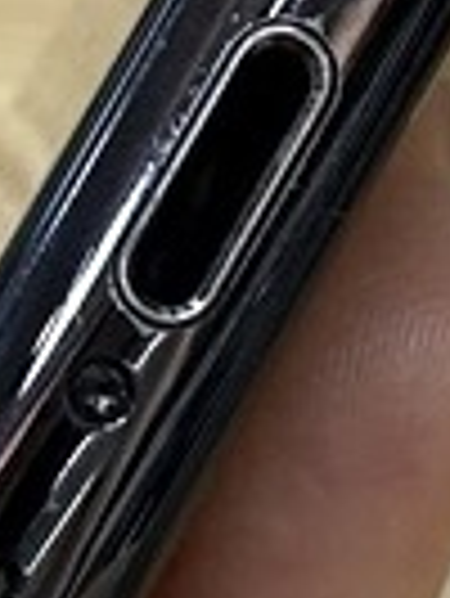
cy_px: 481
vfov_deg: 15.5
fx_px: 2180
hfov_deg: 11.8
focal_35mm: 126
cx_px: 245
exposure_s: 1/120
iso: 125
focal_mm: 2.22
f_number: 2.2
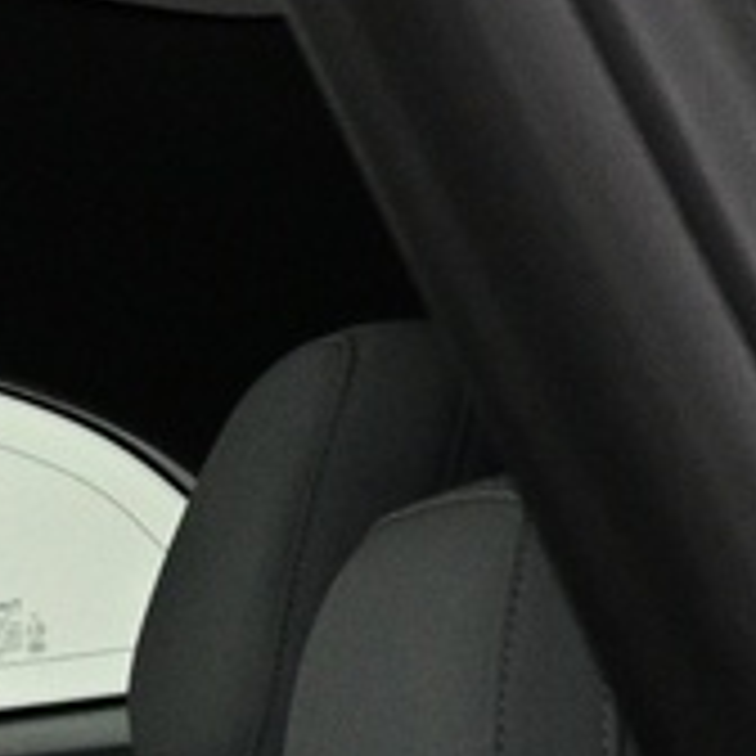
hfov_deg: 7.7
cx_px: -1539
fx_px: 4868
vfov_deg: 8.2
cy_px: 1732
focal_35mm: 197
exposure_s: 1/50
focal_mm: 16
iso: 1600
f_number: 3.5
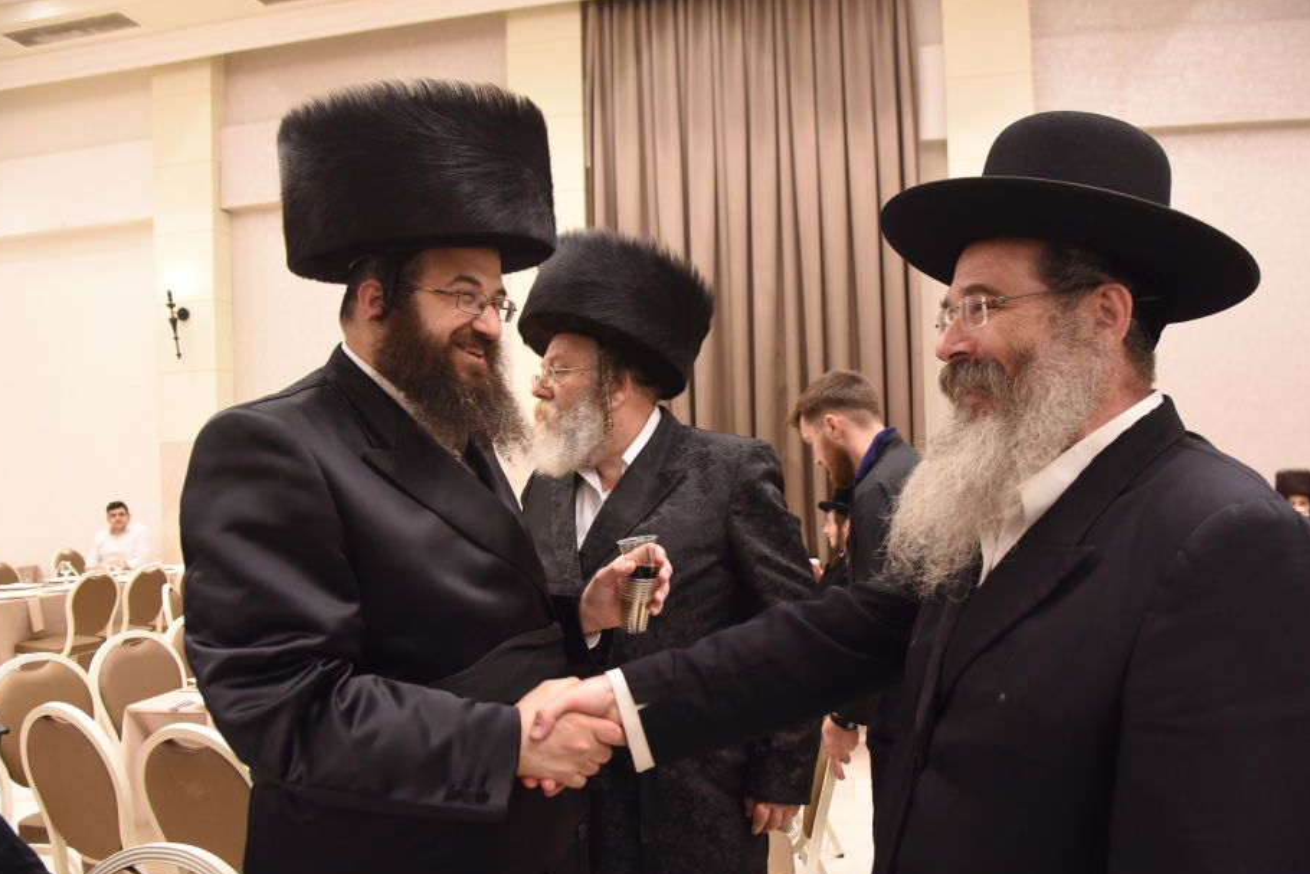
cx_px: 671
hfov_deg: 67.4
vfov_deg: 47.9
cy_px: 487
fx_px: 983
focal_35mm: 27
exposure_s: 1/100
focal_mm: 24
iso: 2000
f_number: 5
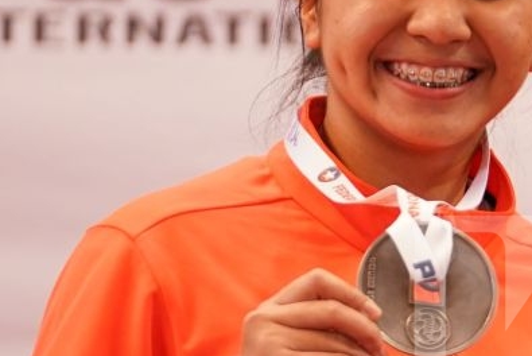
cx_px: 997
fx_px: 11106
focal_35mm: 751
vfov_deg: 1.8
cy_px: 338
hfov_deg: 2.7
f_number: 2.8
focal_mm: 165
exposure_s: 1/200
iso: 1000
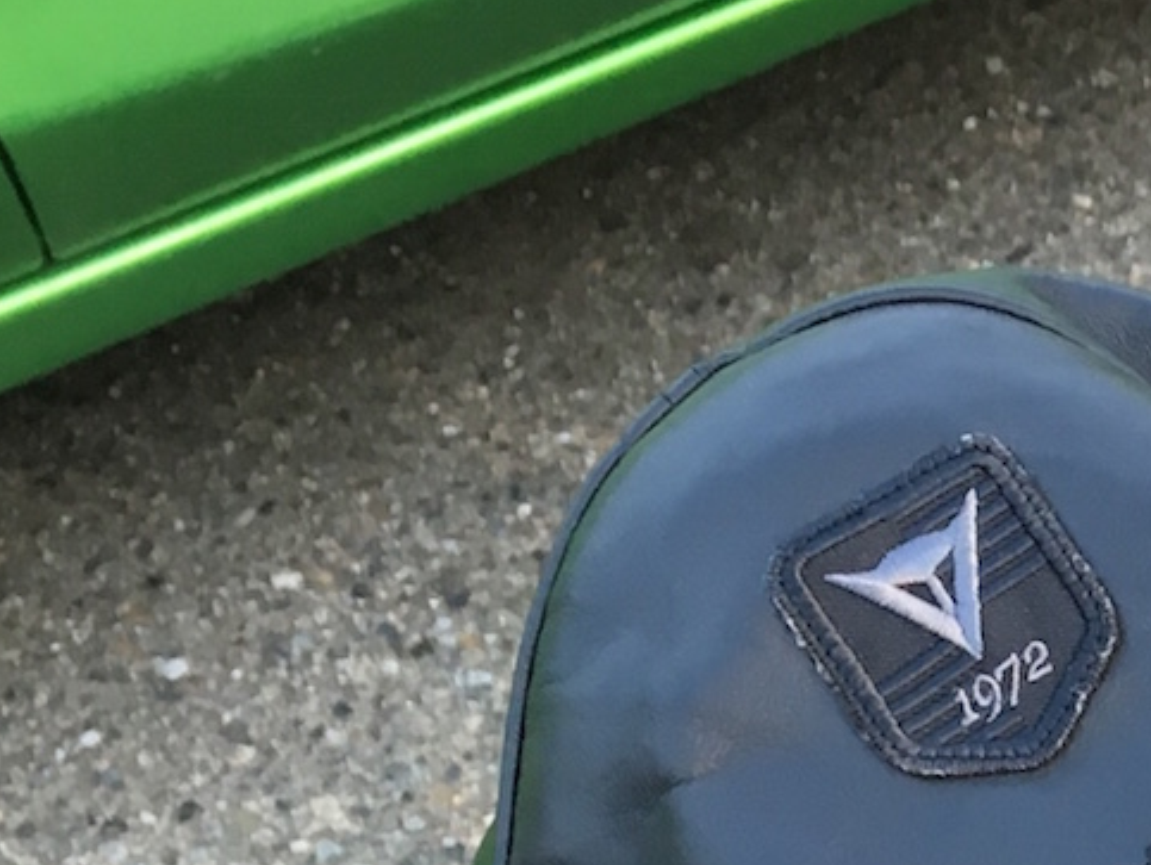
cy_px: 1620
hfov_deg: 14.5
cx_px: 2061
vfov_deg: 11.4
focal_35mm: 120
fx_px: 3993
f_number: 2.2
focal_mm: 4.15
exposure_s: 1/40
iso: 25
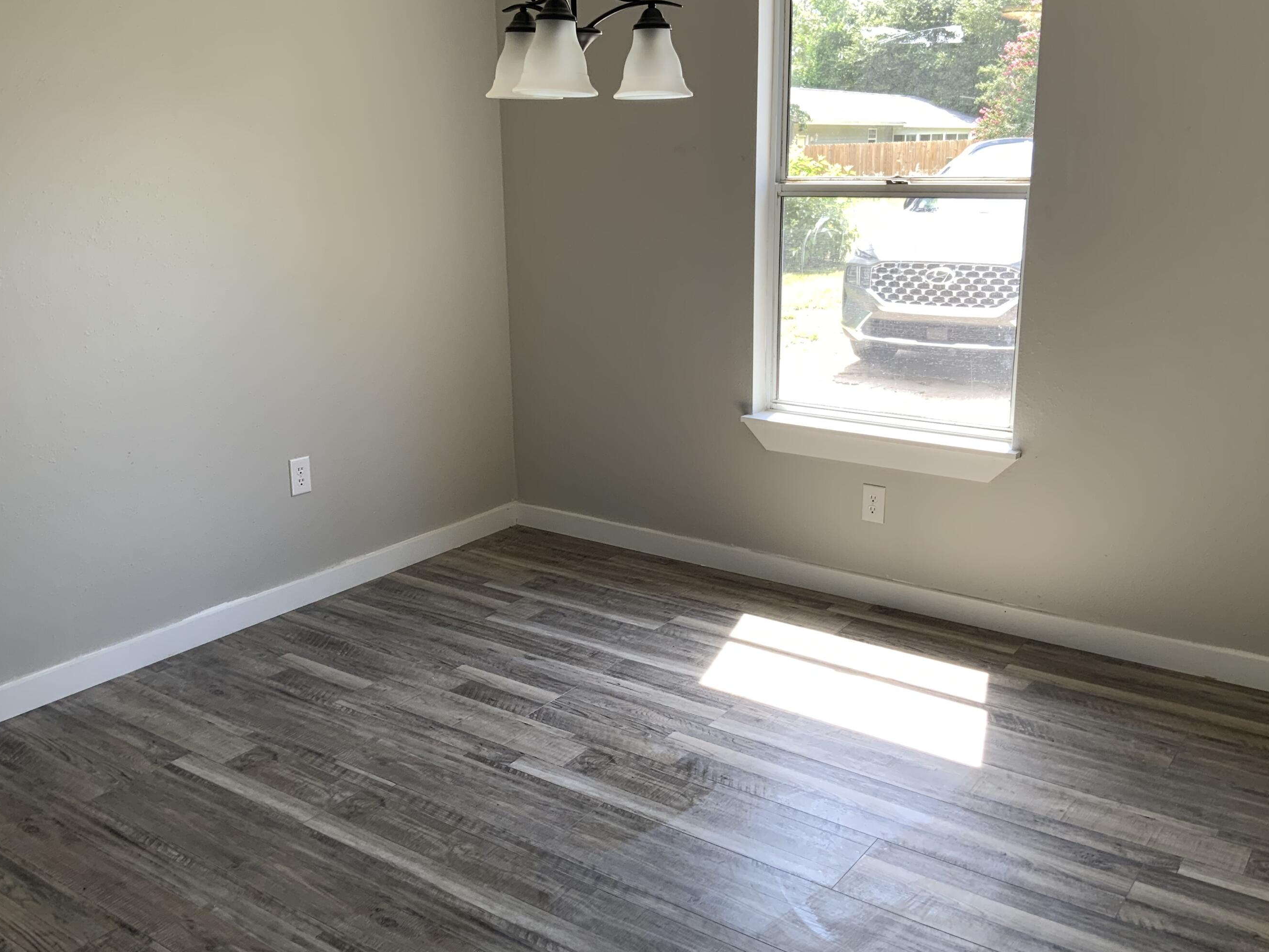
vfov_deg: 42.9
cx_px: 639
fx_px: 1210
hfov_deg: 55.4
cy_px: 471
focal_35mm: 33
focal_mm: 3
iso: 25
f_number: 1.8
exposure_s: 1/120
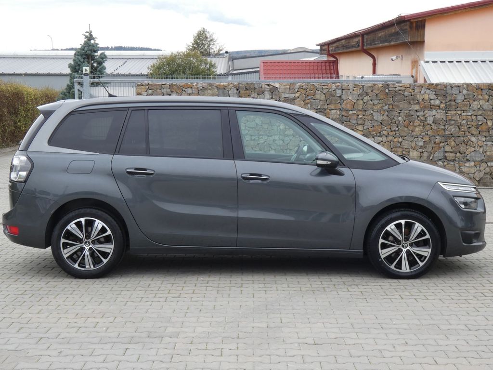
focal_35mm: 61
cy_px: 185
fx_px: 869
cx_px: 246
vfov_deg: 24.0
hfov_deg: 31.7
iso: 80
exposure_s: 1/80
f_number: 5.6
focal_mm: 10.8
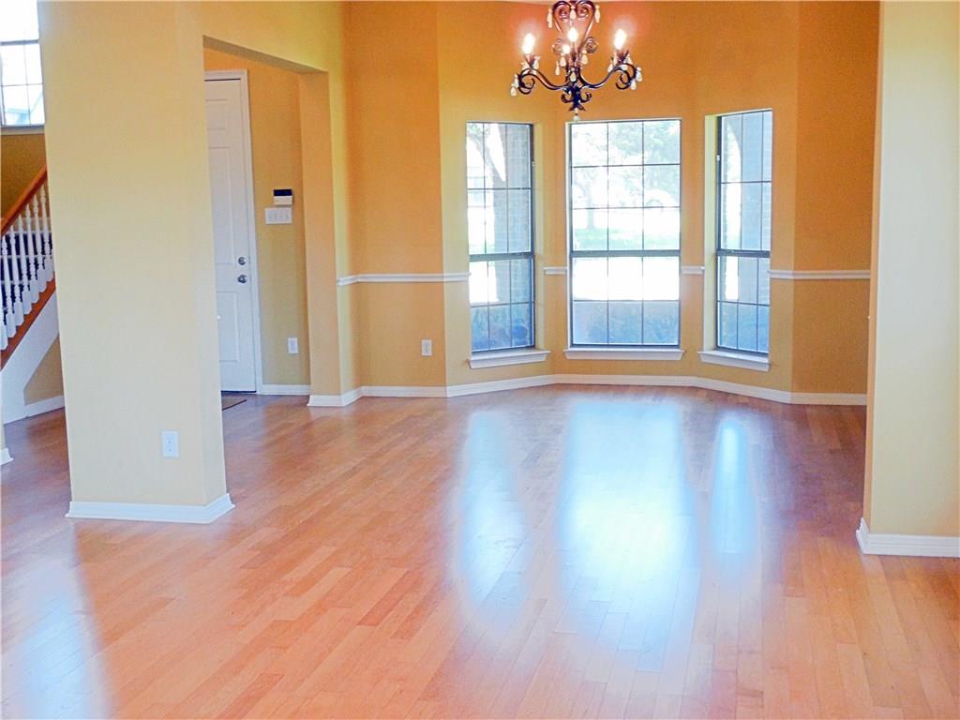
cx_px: 480
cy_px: 360
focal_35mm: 39
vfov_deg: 36.8
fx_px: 1082
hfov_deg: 47.9
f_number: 3.8
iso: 250
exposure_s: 1/30
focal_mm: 7
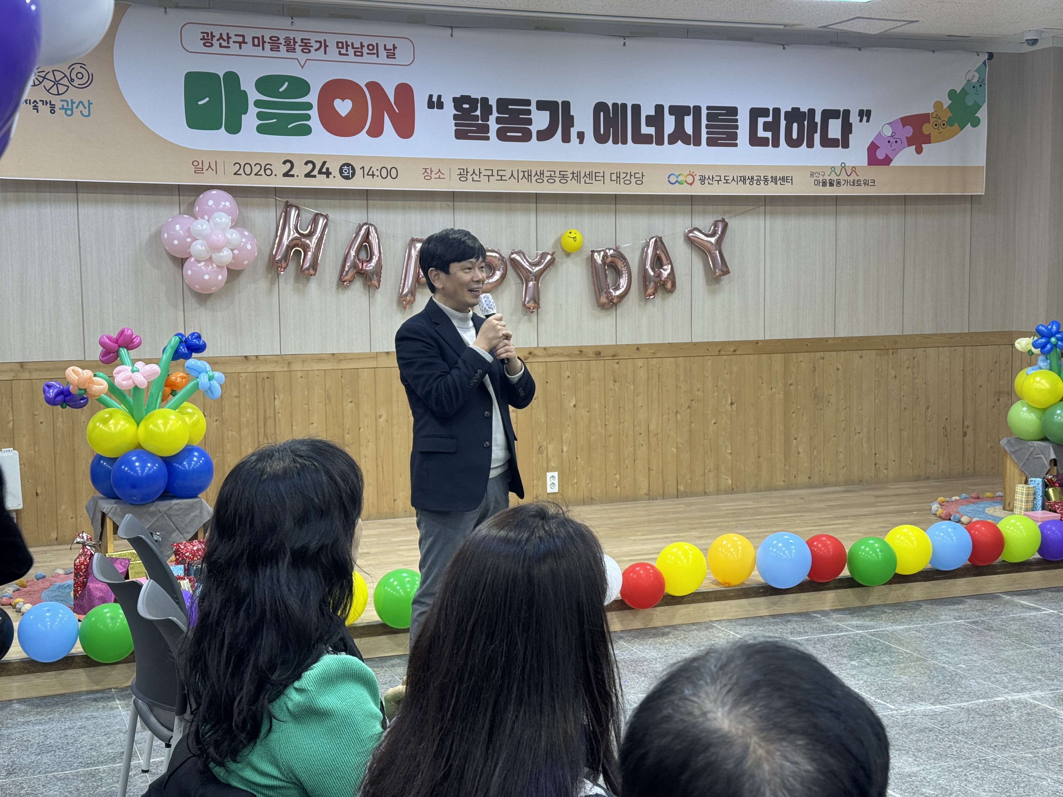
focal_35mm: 48
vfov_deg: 30.3
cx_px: 532
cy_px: 398
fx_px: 1474
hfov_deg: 39.7
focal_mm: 6.76
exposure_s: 1/60
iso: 80
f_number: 1.78
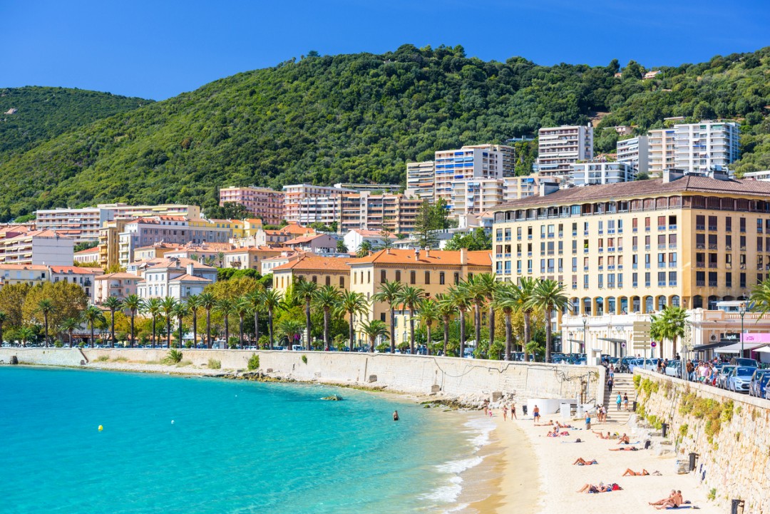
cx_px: 385
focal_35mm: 85
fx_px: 1819
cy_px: 257
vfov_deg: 16.1
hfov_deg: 23.9
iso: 250
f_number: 6.3
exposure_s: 1/200
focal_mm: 85
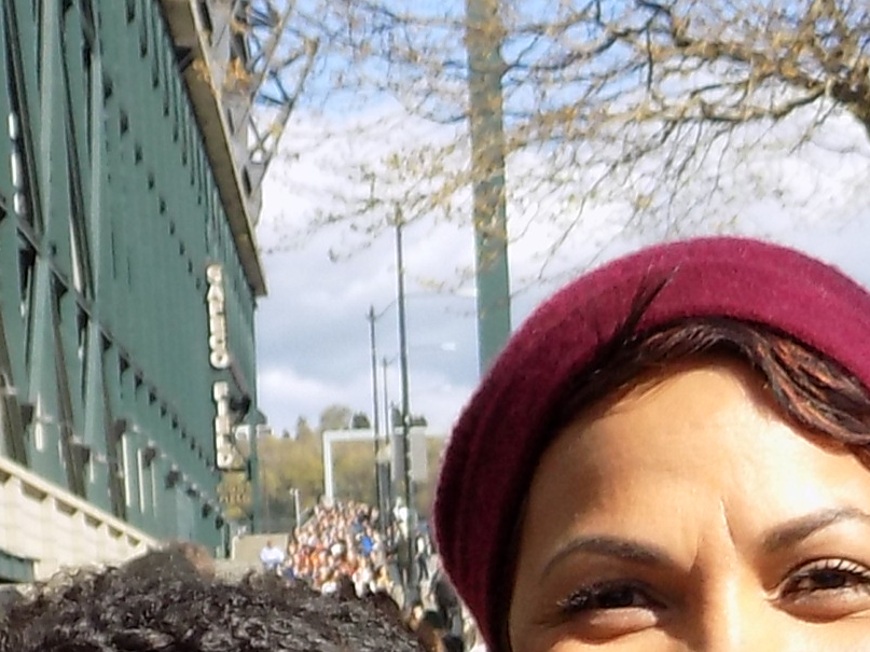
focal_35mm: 104
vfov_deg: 13.0
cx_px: 579
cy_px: 1123
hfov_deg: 18.8
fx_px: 2613
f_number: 3.1
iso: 80
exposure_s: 1/640
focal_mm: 4
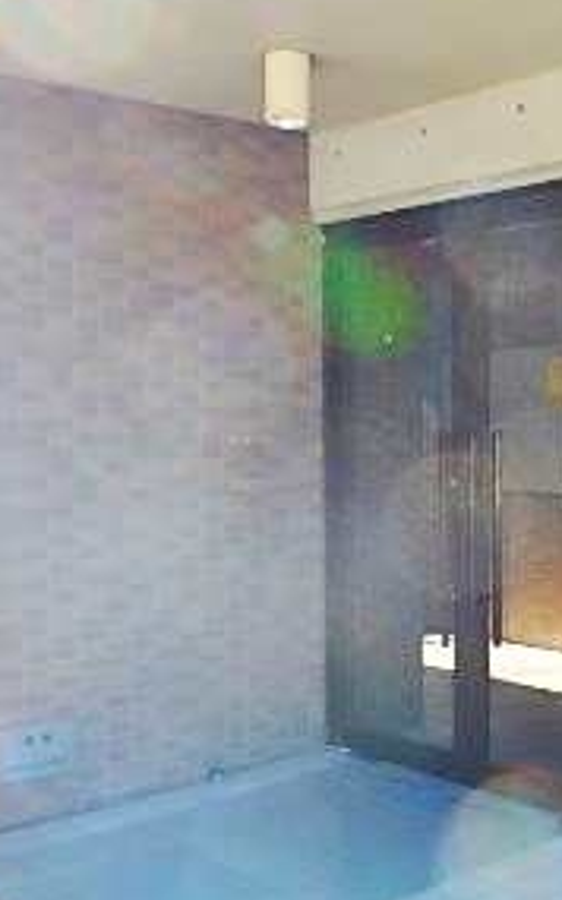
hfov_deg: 24.9
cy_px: 508
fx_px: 1226
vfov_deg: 40.2
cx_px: 527
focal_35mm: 50
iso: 125
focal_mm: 3.7
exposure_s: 1/250
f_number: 3.5
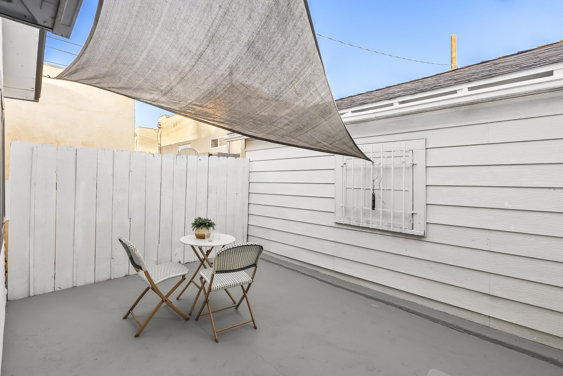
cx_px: 282
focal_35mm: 16
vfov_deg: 73.8
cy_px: 188
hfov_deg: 96.7
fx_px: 250
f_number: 9
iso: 400
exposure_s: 1/50
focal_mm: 16
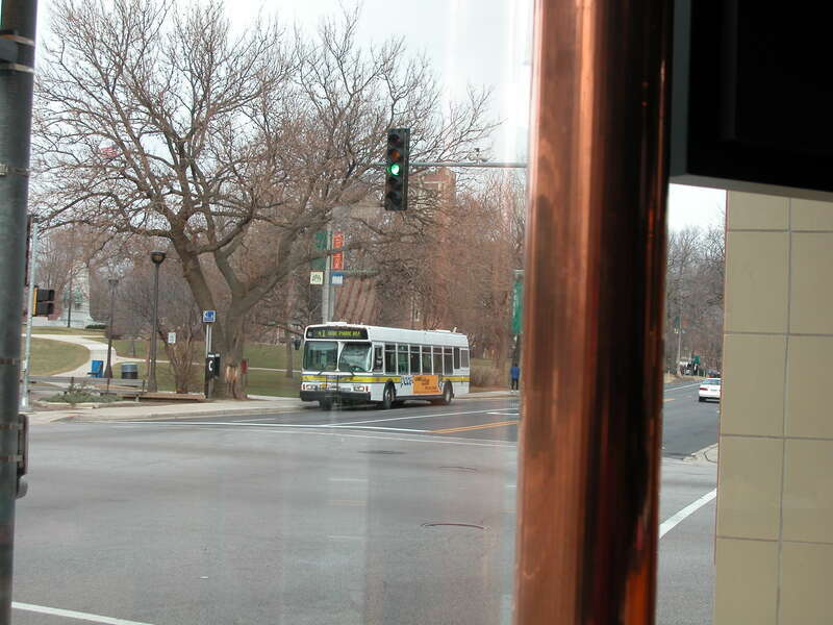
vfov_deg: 24.8
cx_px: 416
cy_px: 312
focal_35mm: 59
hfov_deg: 32.7
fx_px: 1420
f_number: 4.3
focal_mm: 14.9
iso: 100
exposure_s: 1/177
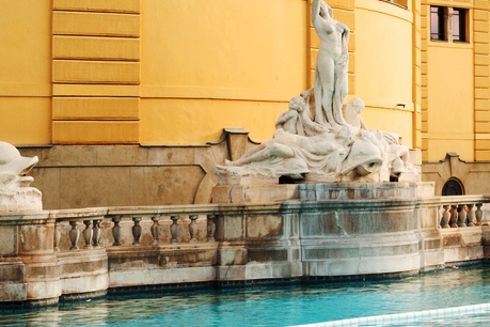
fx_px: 1674
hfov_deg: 16.2
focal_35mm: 123
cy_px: -50
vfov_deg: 11.0
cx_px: 528
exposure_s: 1/60
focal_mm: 45
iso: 320
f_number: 9.5
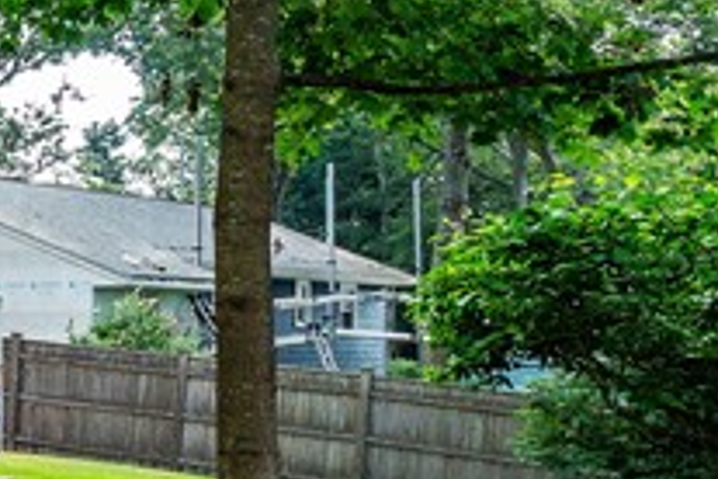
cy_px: 302
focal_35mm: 84
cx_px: -711
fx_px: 1675
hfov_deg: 17.5
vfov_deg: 16.2
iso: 320
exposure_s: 1/125
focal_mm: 16
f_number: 6.3
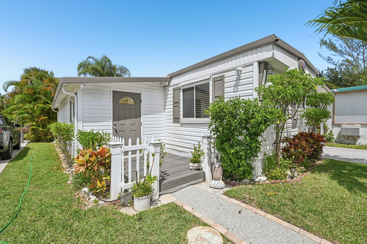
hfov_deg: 96.8
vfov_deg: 73.7
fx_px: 163
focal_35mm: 16
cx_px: 184
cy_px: 122
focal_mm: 16
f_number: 8
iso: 800
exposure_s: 1/5000
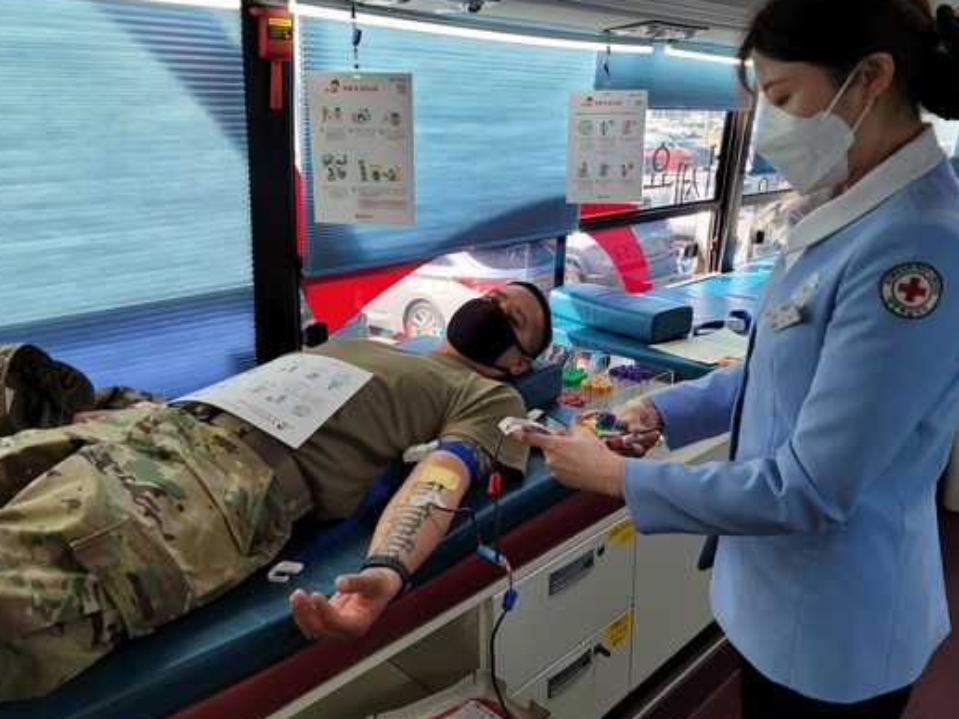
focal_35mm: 29
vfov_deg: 48.2
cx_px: 499
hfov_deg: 61.6
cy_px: 330
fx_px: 804
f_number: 1.8
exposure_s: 1/119
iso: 50
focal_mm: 7
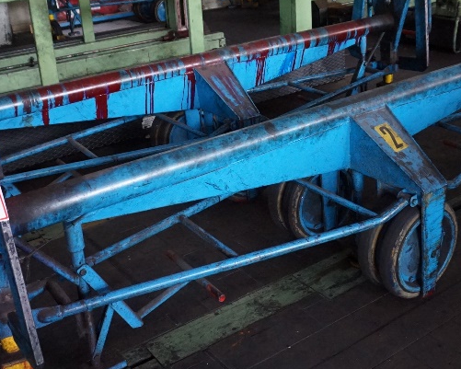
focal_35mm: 46
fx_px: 628
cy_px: 127
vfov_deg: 32.5
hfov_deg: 40.3
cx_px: 243
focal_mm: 16
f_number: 3.5
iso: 3200
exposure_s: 1/125
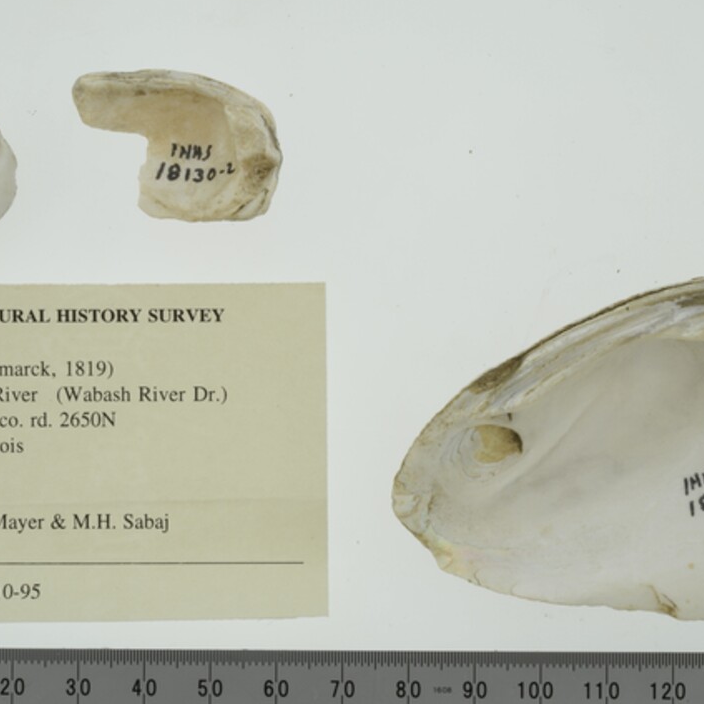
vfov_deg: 19.9
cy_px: 370
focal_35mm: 87
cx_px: 333
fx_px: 2002
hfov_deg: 19.9
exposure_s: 1/10
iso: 100
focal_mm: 60
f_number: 32
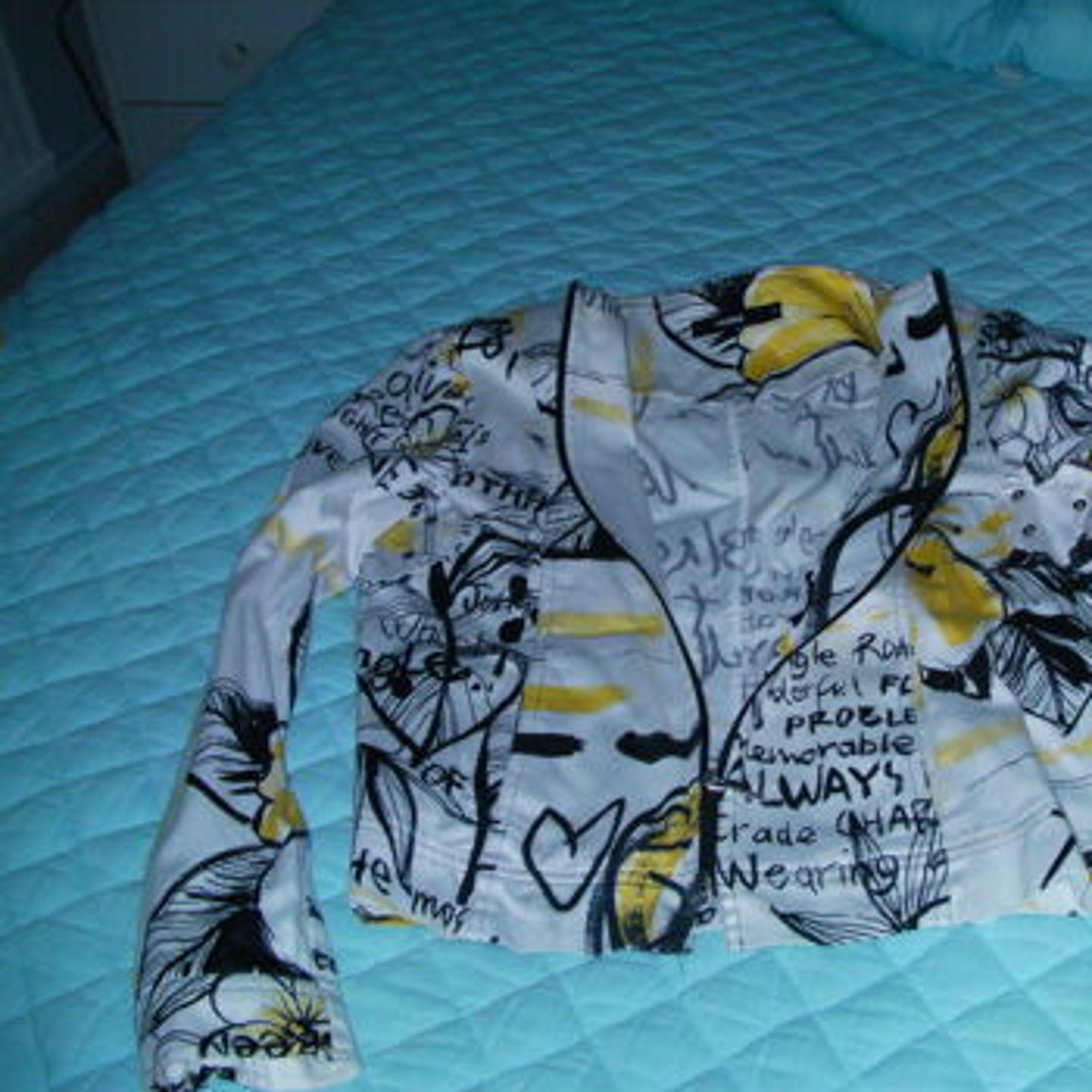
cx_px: 724
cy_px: 534
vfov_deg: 36.8
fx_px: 1642
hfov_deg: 36.4
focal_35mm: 46
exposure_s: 1/30
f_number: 3.5
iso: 200
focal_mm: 6.3
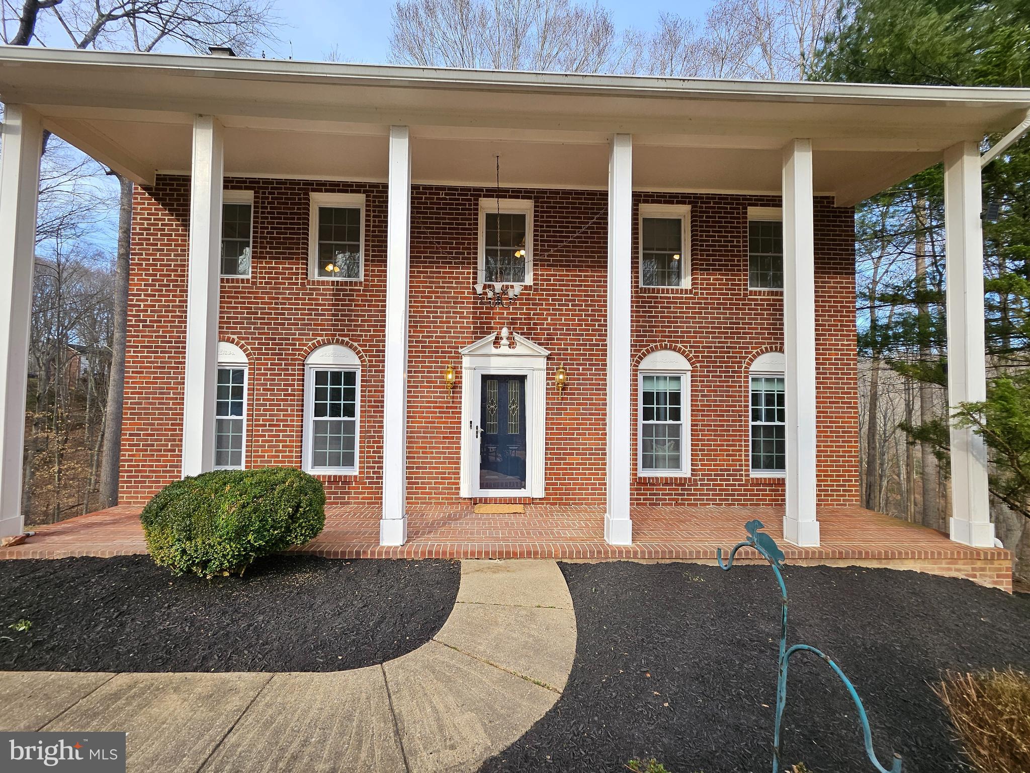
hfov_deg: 106.2
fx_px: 387
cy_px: 386
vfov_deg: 89.9
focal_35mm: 13
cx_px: 515
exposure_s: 1/207
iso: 32
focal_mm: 1.74
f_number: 2.2
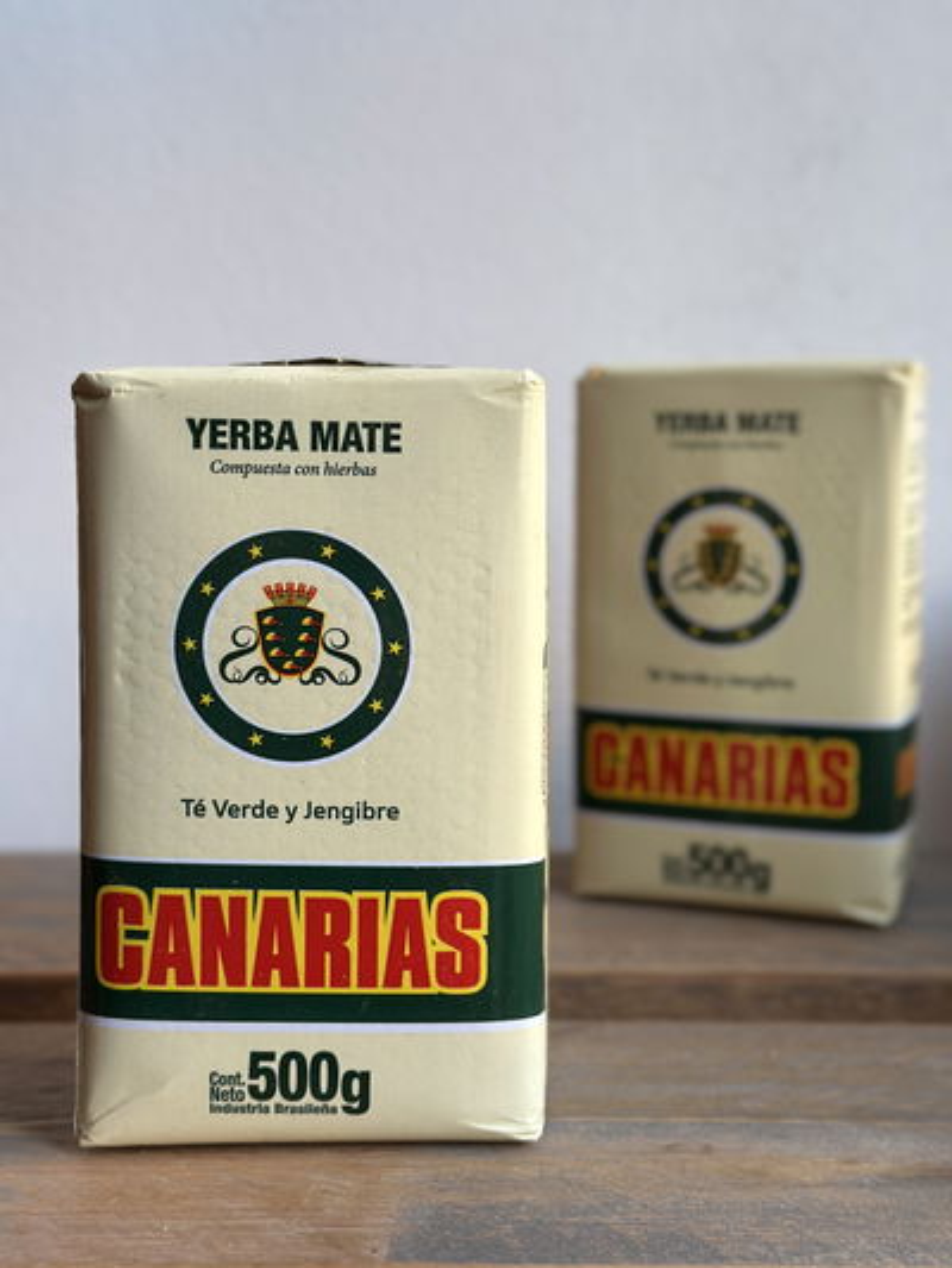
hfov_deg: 30.3
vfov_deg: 39.6
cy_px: 634
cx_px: 476
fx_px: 1759
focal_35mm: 48
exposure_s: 1/83
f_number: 1.78
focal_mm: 6.86
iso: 125
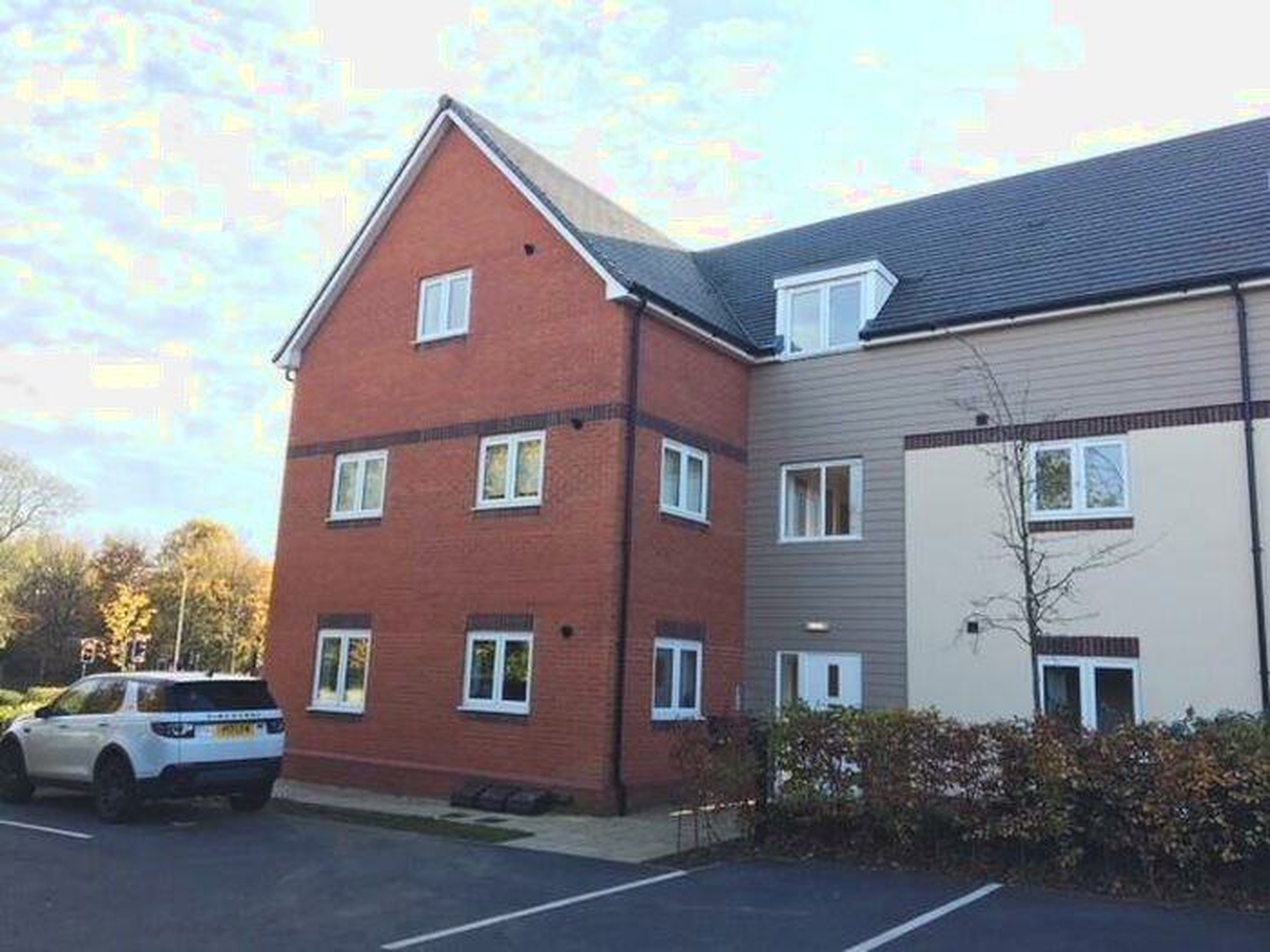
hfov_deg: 61.7
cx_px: 635
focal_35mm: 29
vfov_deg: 48.2
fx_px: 1064
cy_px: 476
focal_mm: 4.15
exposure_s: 1/392
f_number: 2.2
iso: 25
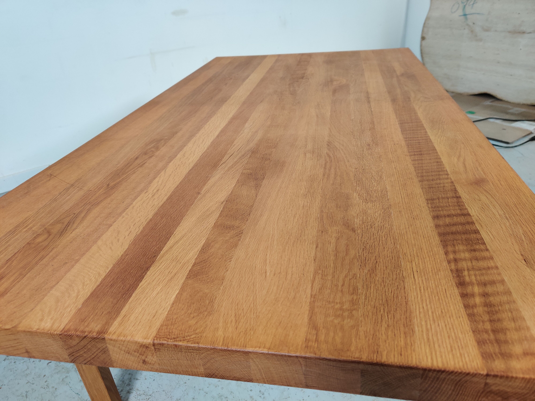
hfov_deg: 65.3
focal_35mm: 27
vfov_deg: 51.4
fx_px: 417
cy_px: 200
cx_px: 268
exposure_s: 1/100
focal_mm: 4.75
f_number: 1.65
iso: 200
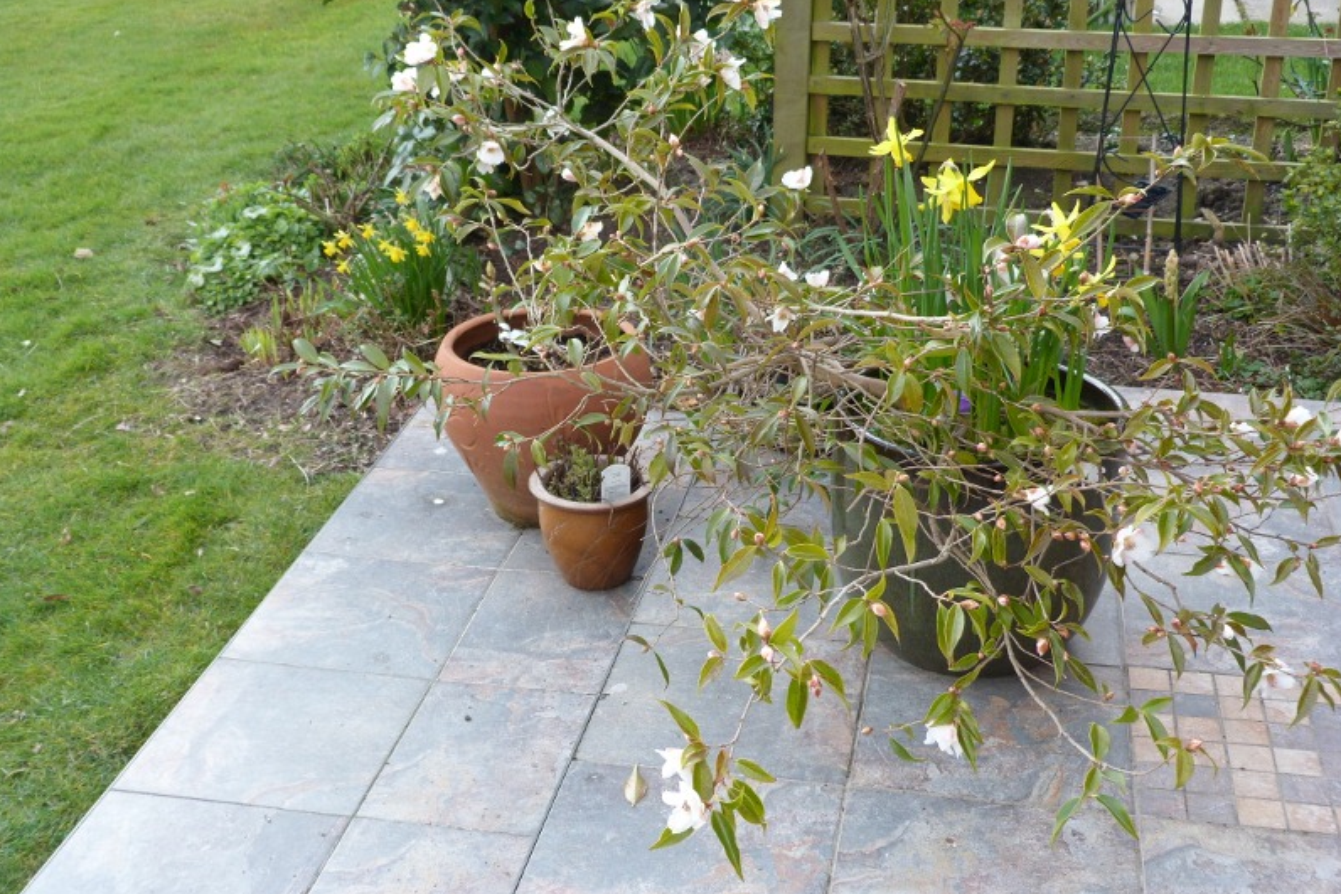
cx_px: 670
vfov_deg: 29.2
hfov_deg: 42.7
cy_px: 414
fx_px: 1714
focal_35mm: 46
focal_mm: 7.9
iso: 100
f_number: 3.2
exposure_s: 1/60
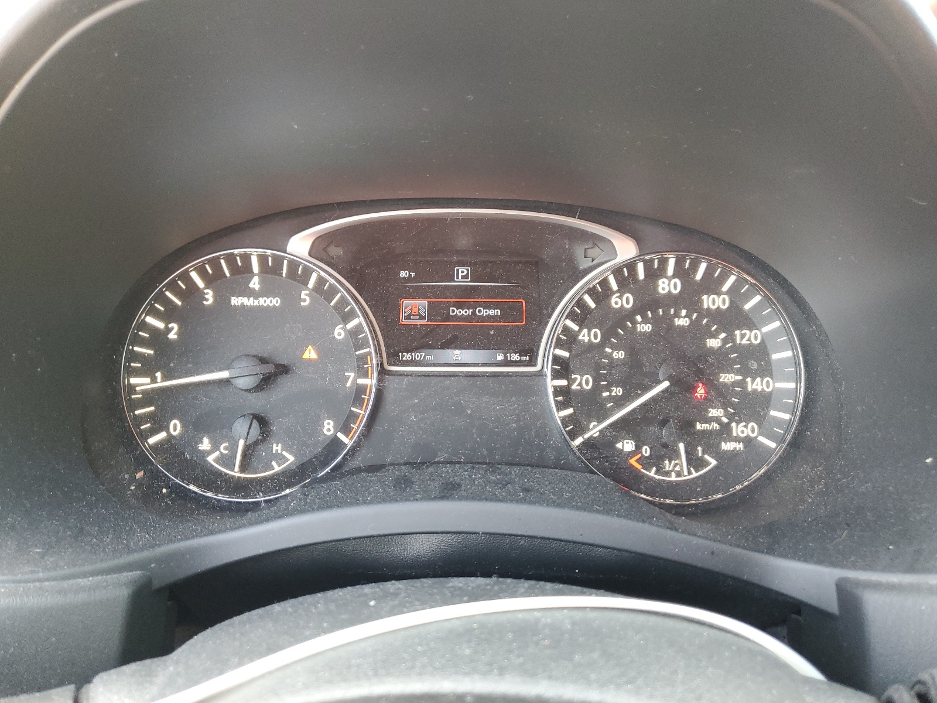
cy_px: 352
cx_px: 468
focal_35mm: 26
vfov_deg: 53.1
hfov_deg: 67.3
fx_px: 704
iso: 157
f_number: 1.5
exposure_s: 1/60.2
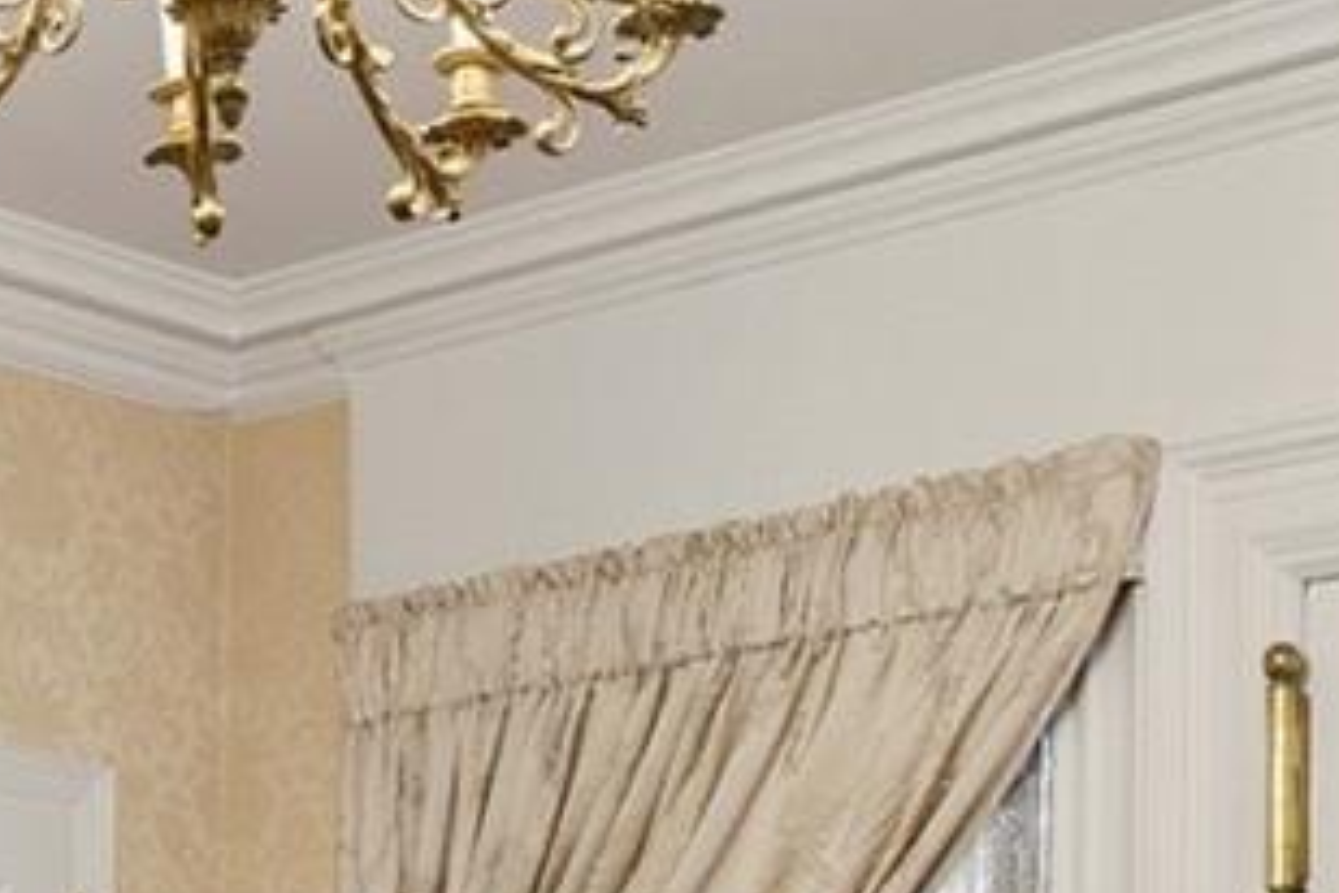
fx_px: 3942
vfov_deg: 12.1
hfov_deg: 19.2
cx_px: 364
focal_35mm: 106
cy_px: 1485
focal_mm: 16
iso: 250
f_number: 9
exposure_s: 1/30
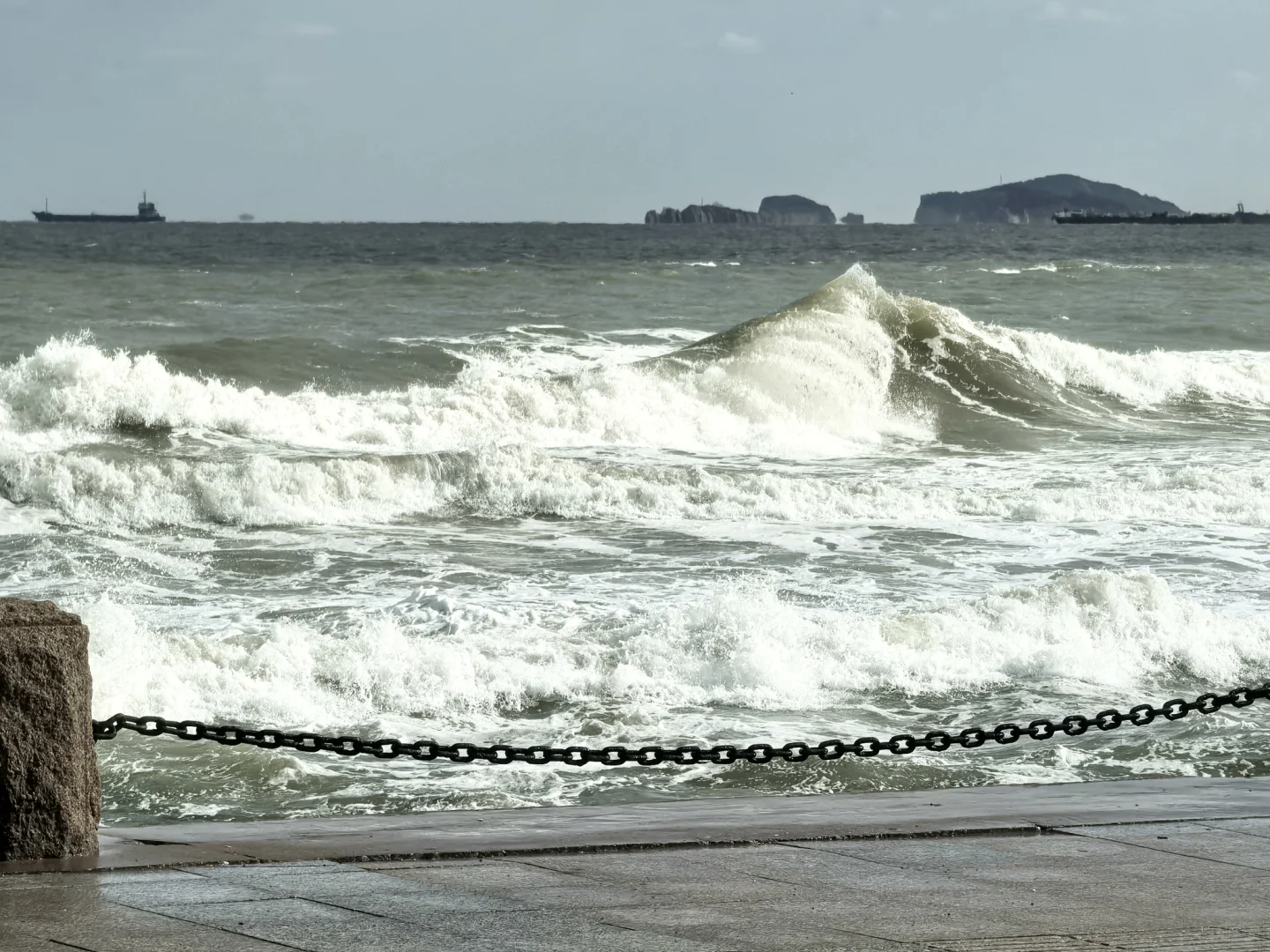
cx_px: 635
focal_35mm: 194
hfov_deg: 10.2
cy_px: 476
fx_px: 7118
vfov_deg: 7.7
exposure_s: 1/1477
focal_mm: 14.45
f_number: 3.4
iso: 50
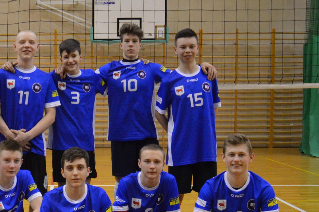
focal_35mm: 75
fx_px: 664
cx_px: 45
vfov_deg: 18.0
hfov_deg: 26.3
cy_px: 159
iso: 3200
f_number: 4
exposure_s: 1/250
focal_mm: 26
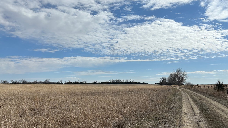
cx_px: 111
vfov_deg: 35.4
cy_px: 83
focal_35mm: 33
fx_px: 200
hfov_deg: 59.5
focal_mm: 5.96
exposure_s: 1/9091
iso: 50
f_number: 1.6
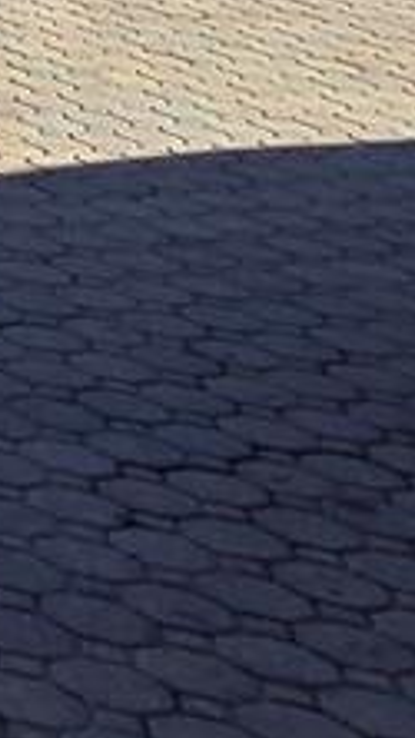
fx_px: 1994
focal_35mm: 102
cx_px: -1431
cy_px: -422
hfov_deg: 7.1
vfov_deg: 18.2
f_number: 2.2
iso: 50
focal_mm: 2.2
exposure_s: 1/1384
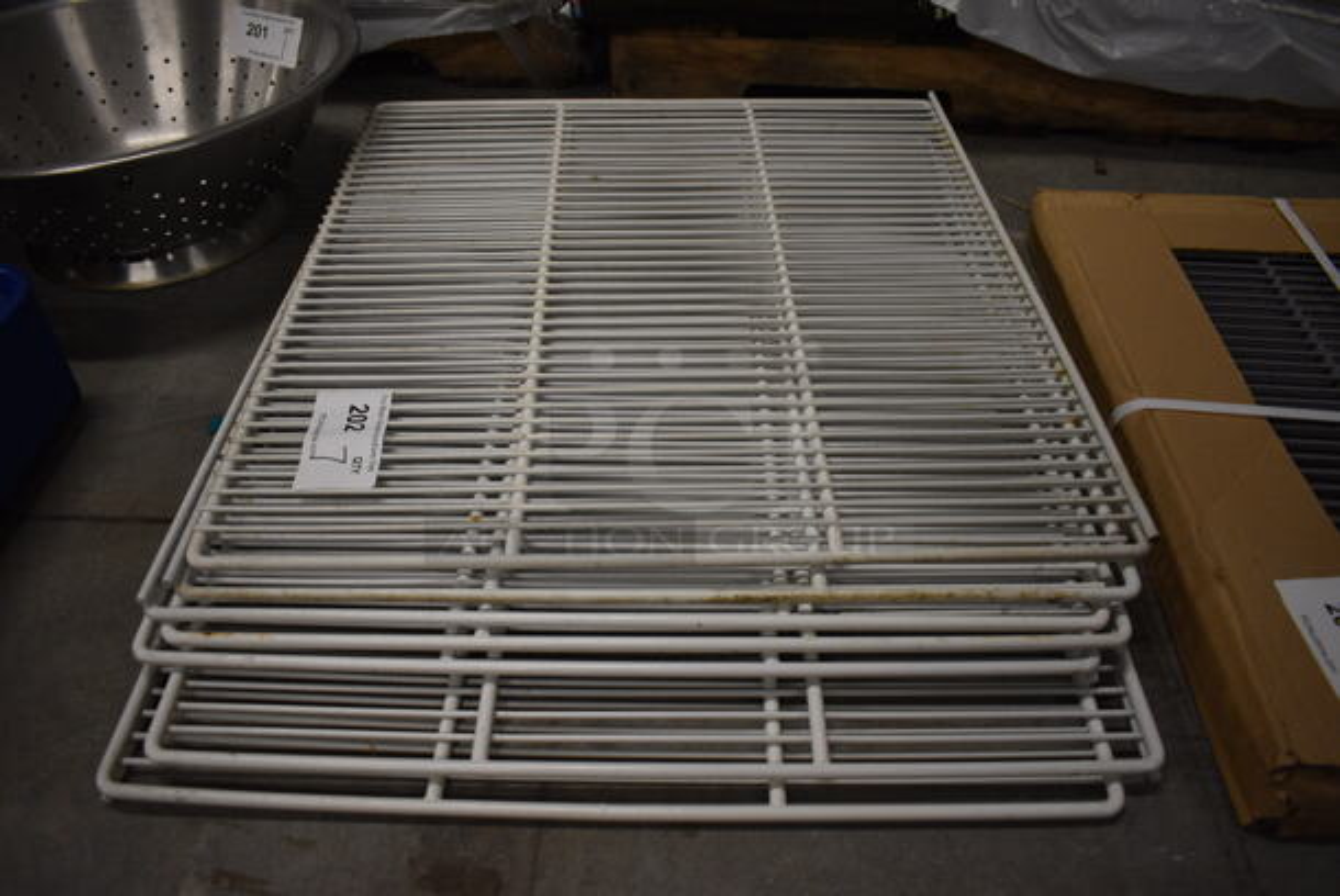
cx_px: 670
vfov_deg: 48.0
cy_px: 448
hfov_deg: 67.3
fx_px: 1006
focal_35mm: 27
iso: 800
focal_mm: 18
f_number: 3.5
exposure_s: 1/160
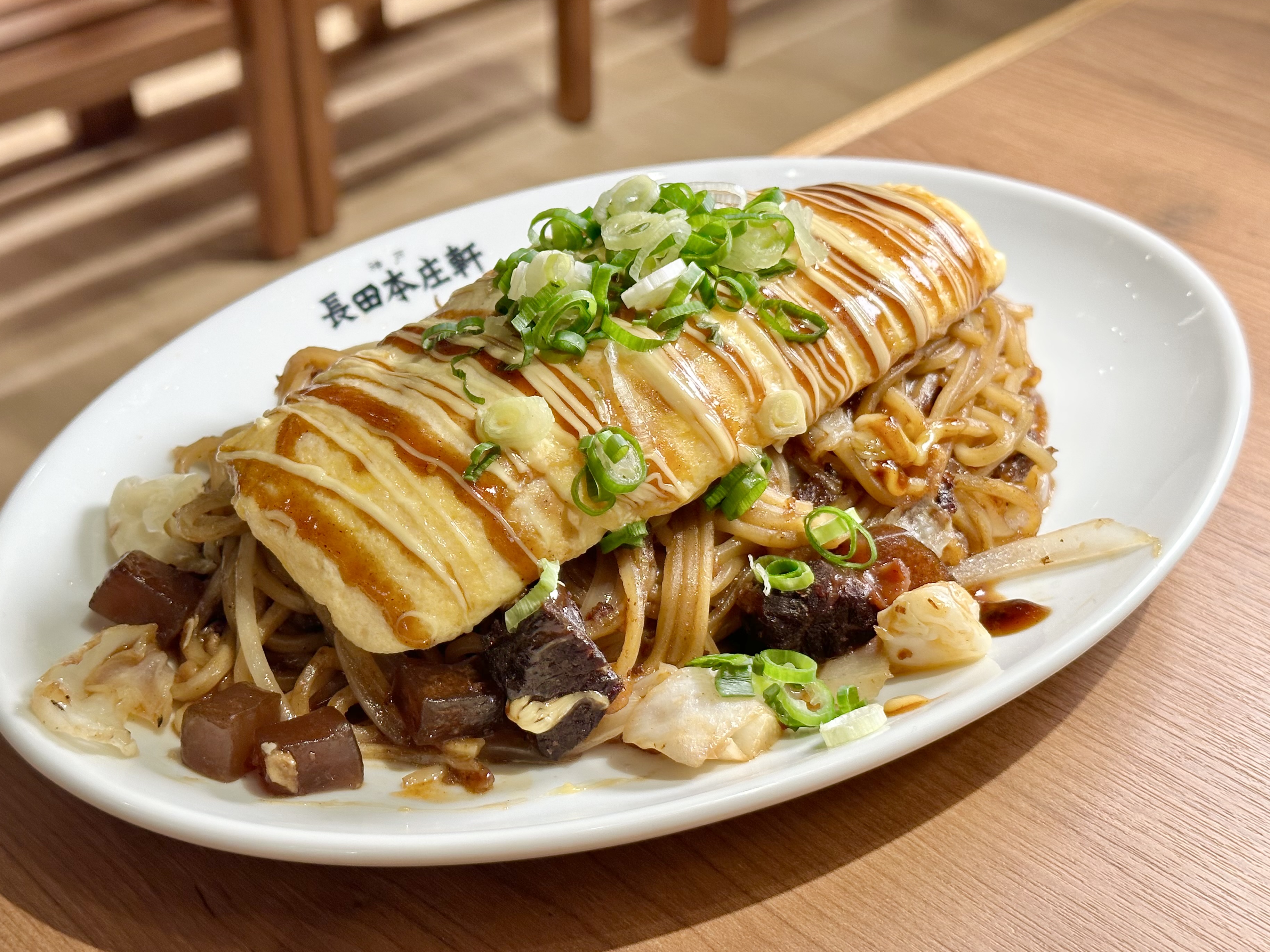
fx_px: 1944
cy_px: 471
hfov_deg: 36.1
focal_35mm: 53
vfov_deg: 27.5
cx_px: 584
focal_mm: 6.86
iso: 80
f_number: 1.78
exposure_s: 1/120
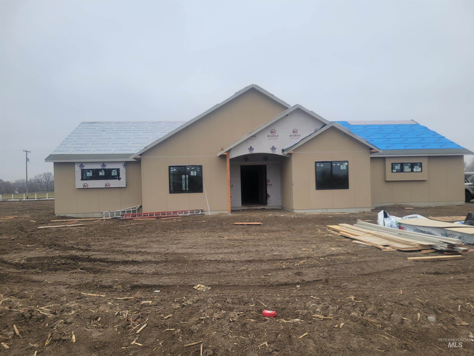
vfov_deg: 53.1
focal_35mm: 26
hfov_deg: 67.3
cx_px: 237
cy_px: 178
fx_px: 356
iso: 40
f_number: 1.8
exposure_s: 1/178
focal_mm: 5.4
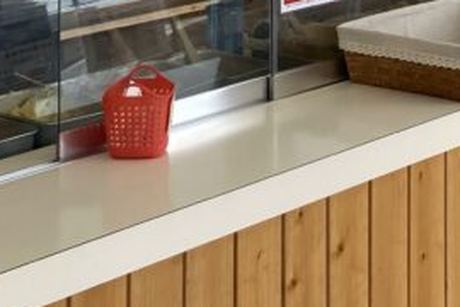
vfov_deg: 10.5
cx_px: 429
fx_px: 1533
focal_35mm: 120
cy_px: -293
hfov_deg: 16.8
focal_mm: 4.25
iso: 32
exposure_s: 1/318
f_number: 1.8
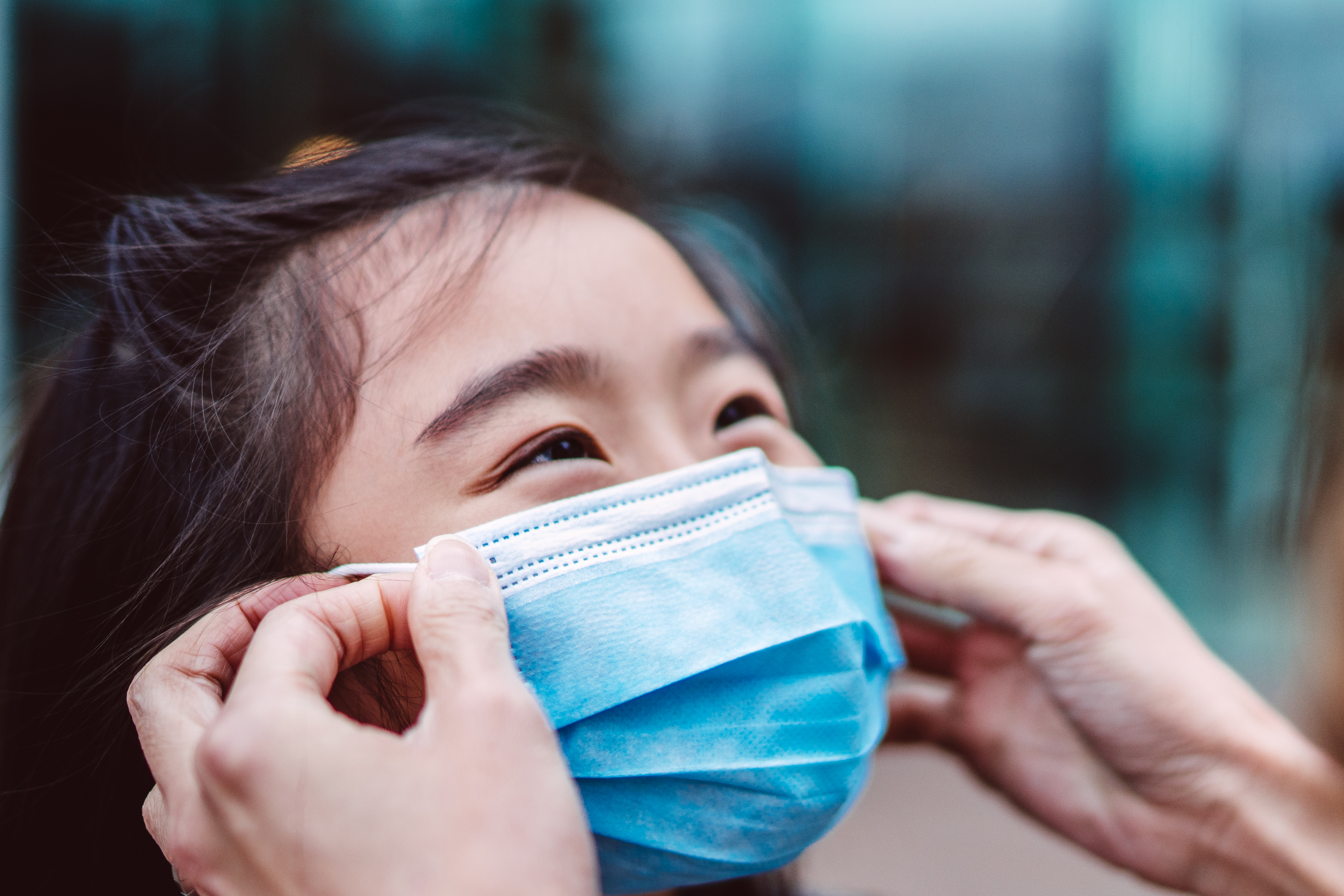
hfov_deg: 33.2
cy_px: 547
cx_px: 861
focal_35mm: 60
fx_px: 2240
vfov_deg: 22.6
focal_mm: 35
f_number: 1.4
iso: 250
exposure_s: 1/2500
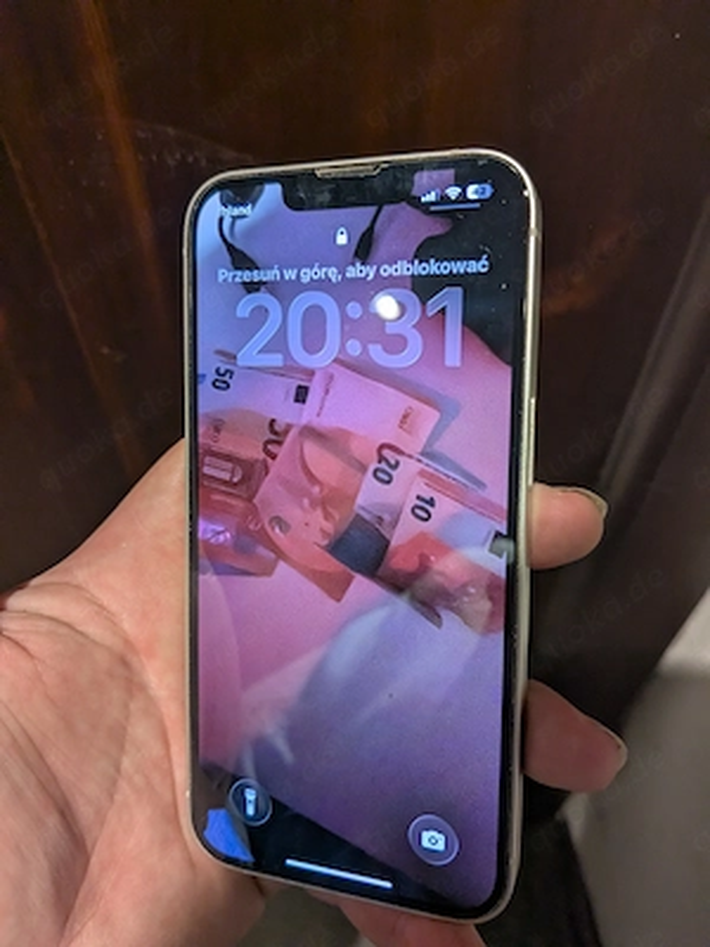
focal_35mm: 27
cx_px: 355
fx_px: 738
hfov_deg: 51.4
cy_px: 474
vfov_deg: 65.3
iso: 264
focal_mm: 4.38
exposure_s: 1/99.9
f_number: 1.73
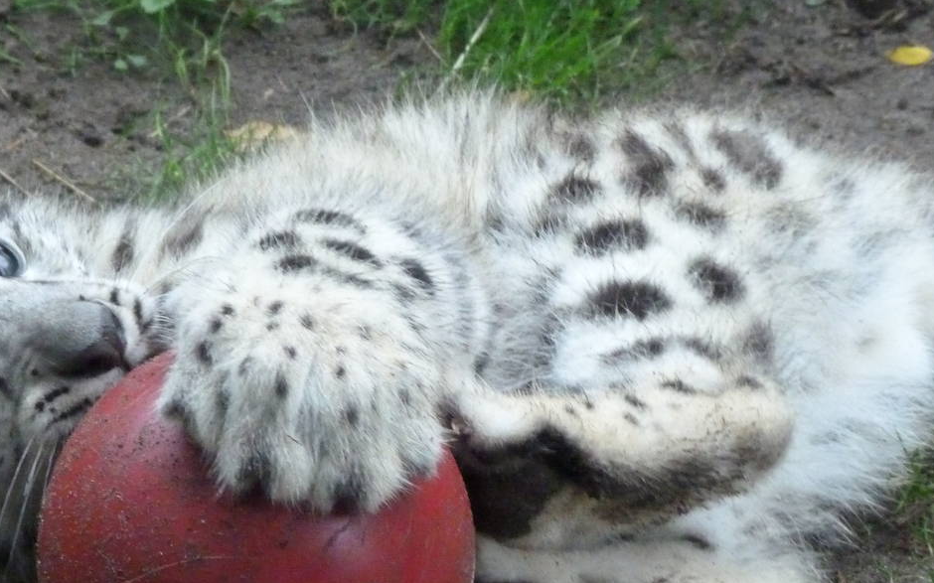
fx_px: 3766
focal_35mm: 148
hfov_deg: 14.1
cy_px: 356
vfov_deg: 8.9
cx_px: 296
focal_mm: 14.8
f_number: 3.4
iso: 800
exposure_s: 1/200
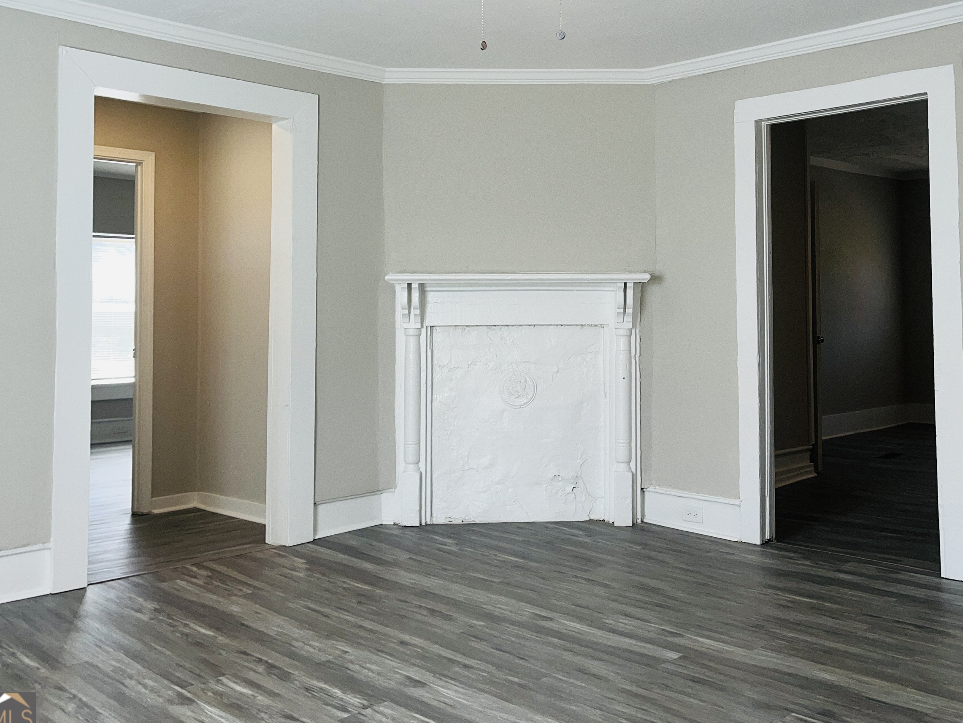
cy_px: 254
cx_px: 539
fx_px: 974
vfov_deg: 40.3
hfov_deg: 52.5
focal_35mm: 35
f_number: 1.6
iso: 32
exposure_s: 1/163
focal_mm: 5.1
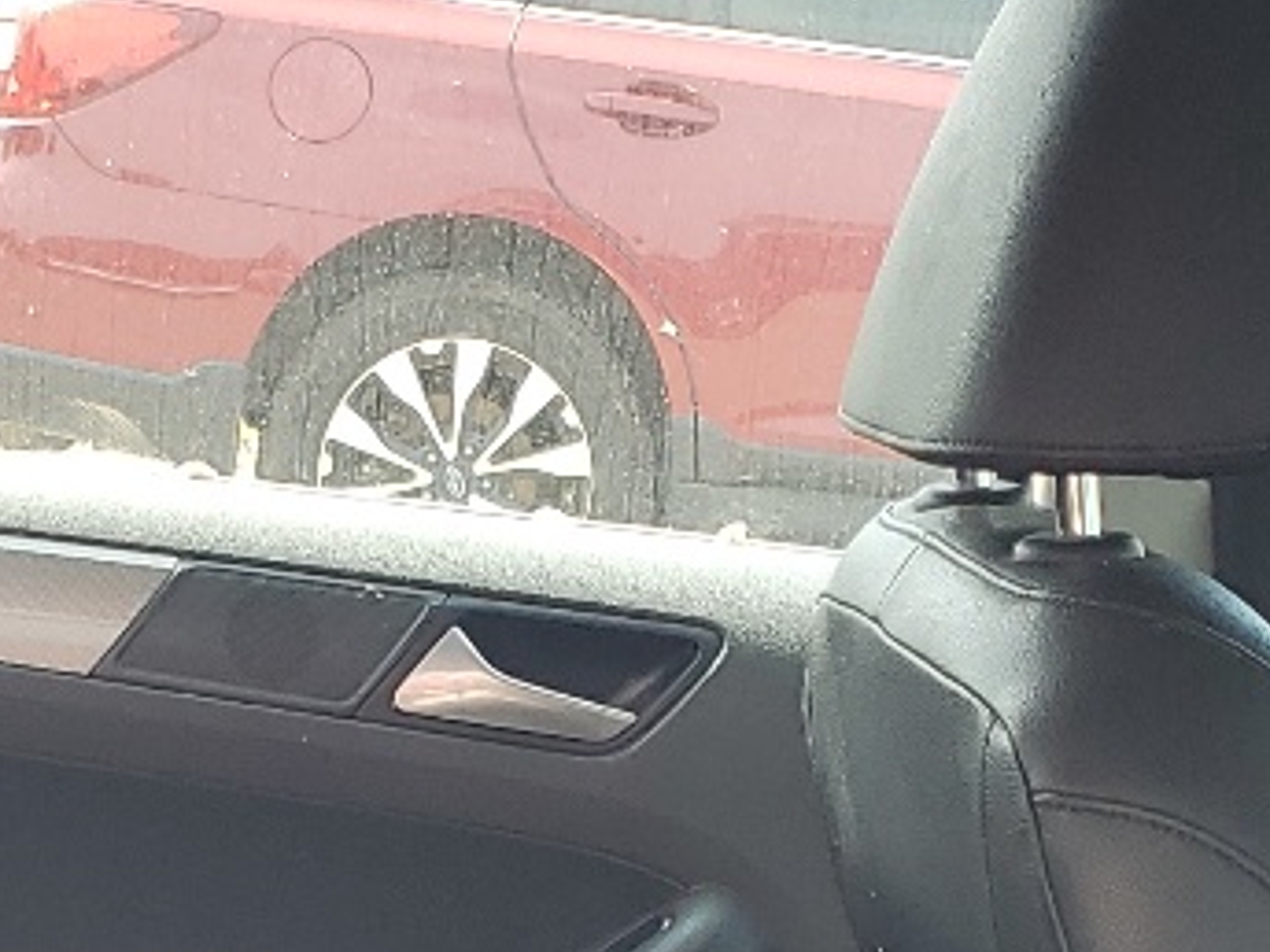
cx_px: 295
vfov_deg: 11.2
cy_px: 1849
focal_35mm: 121
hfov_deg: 16.2
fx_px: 4439
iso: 50
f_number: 1.5
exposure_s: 1/400
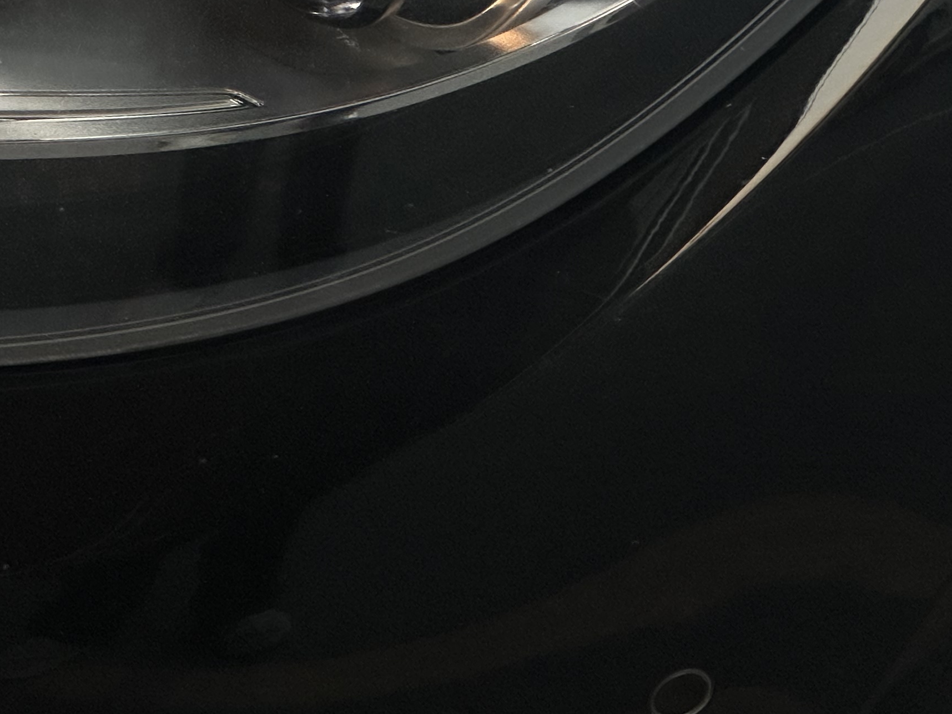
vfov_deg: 8.1
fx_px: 4977
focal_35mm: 181
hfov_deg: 10.8
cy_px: -64
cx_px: 15
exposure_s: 1/132
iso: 160
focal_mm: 9
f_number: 2.8
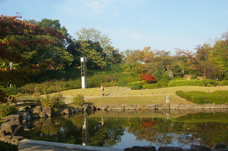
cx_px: 114
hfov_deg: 46.5
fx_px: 266
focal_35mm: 42
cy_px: 76
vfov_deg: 31.8
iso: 200
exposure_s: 1/250
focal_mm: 28
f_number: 8
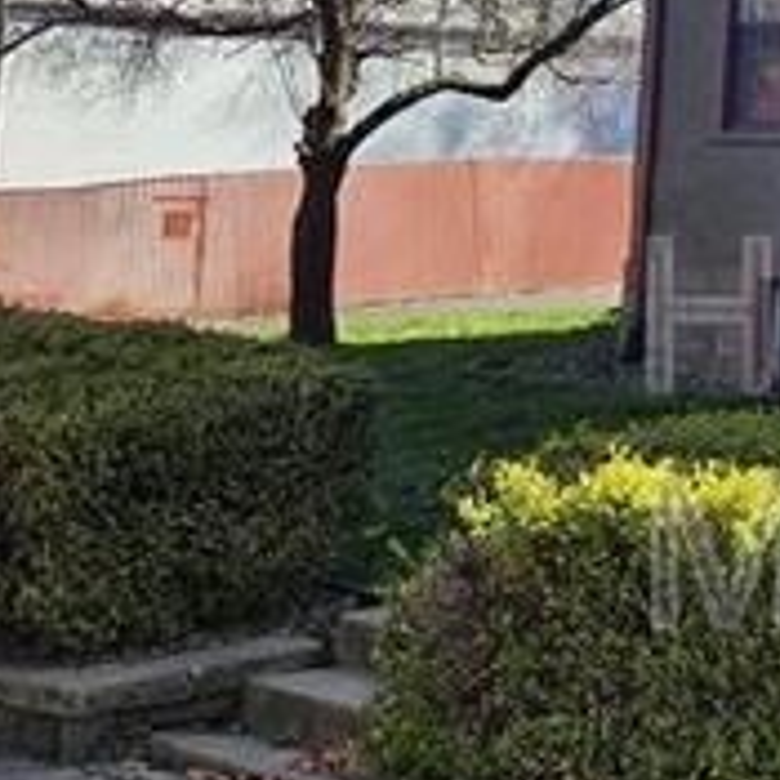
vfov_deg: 17.9
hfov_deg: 15.6
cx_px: 1471
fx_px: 2371
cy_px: -103
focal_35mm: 93
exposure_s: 1/876
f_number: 1.8
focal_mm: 5.4
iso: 25
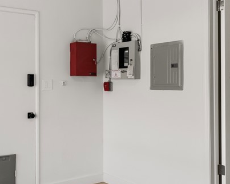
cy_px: 85
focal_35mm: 43
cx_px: 45
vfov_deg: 34.9
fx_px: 293
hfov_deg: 41.0
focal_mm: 17
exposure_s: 1/30
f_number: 8
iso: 400
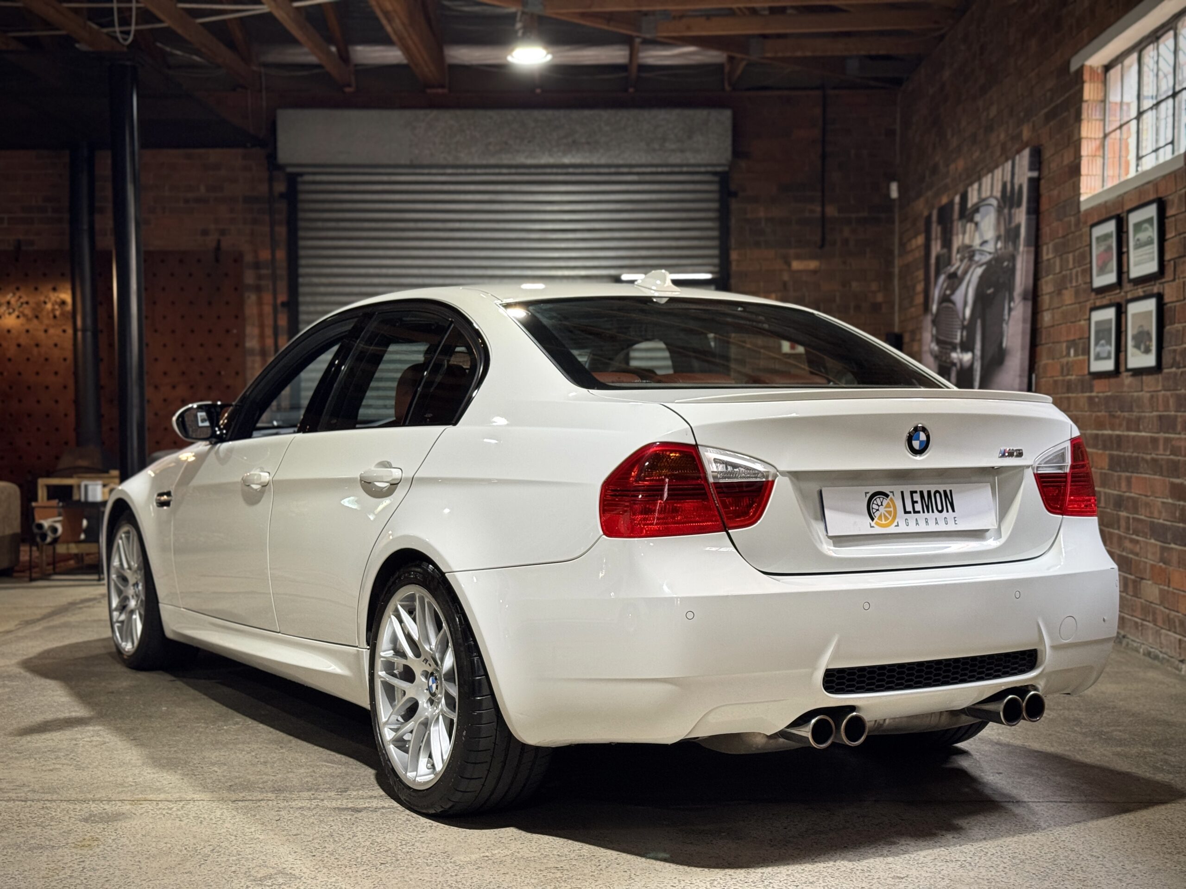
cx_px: 593
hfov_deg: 39.7
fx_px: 1645
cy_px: 444
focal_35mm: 48
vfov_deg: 30.3
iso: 125
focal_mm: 6.76
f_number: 1.78
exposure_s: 1/50
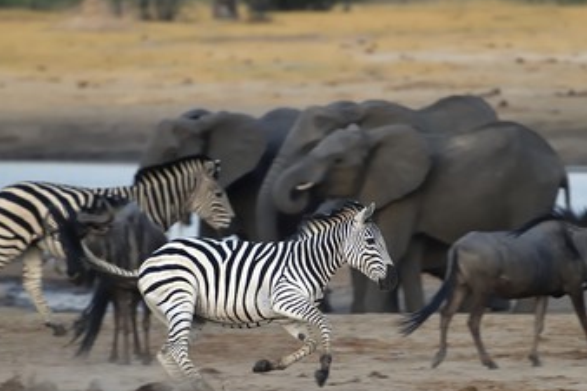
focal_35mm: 348
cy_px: 215
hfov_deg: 5.9
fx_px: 5671
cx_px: 304
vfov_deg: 3.9
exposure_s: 1/320
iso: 1600
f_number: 4
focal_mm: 280
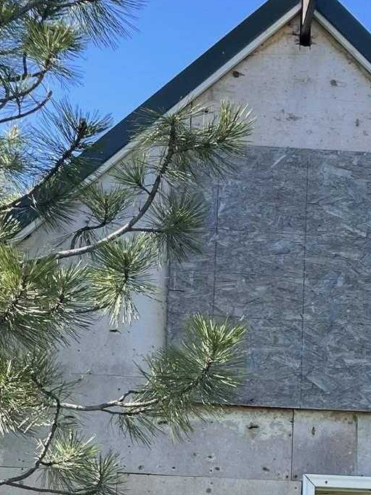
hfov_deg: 16.8
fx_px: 1257
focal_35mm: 88
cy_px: 519
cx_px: 226
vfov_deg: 21.3
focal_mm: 4.2
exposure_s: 1/694
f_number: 1.6
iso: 32
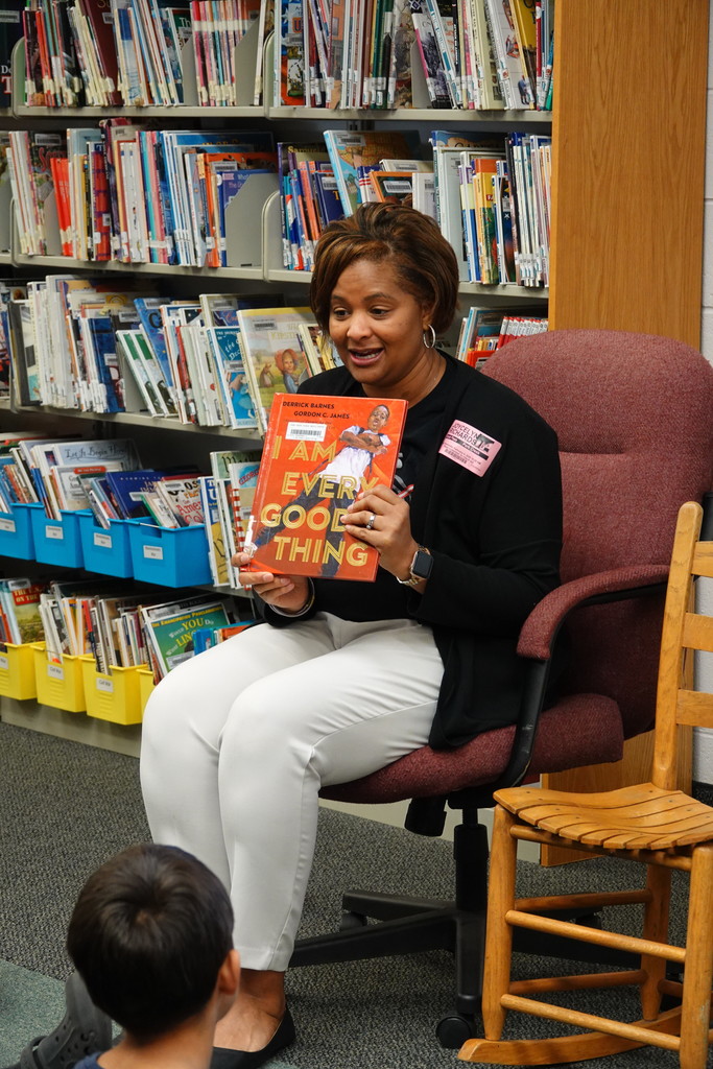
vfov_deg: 18.4
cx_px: 356
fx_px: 3296
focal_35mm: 111
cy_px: 534
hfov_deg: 12.3
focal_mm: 40.73
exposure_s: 1/60
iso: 800
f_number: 4
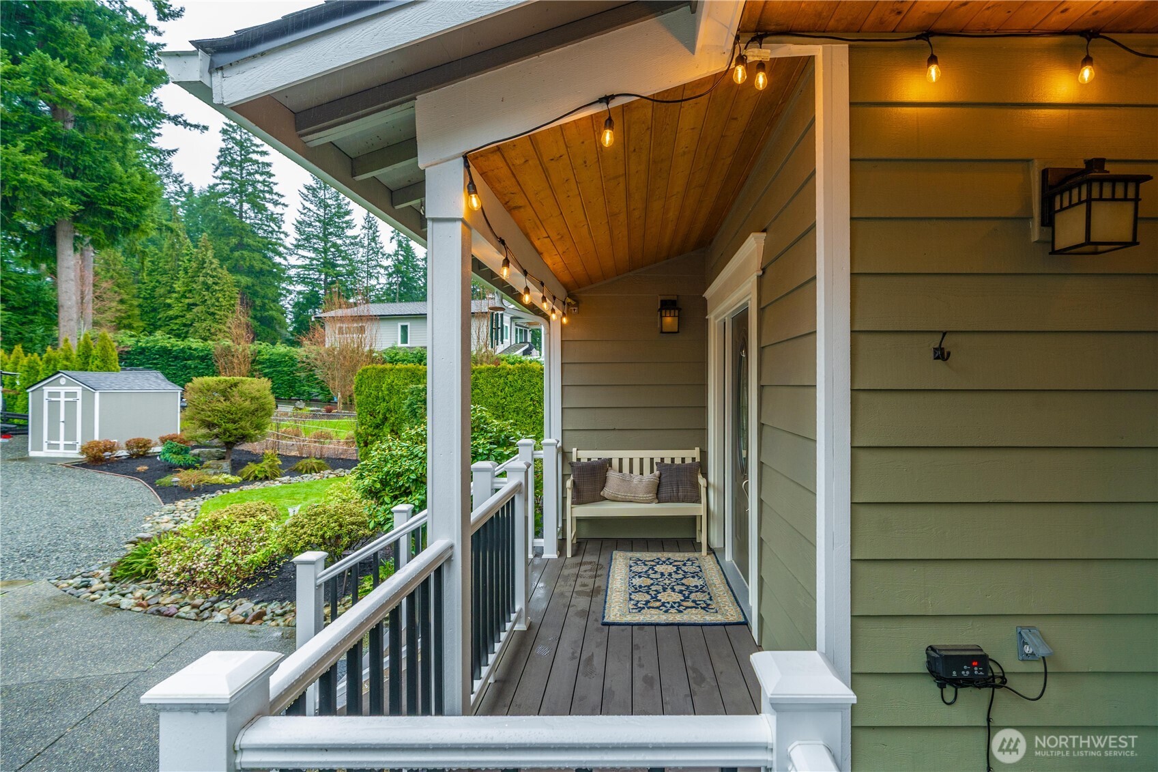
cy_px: 386
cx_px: 579
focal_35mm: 15
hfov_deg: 100.4
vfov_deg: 77.3
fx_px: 482
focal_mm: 15
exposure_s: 1/30
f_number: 6.7
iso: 500
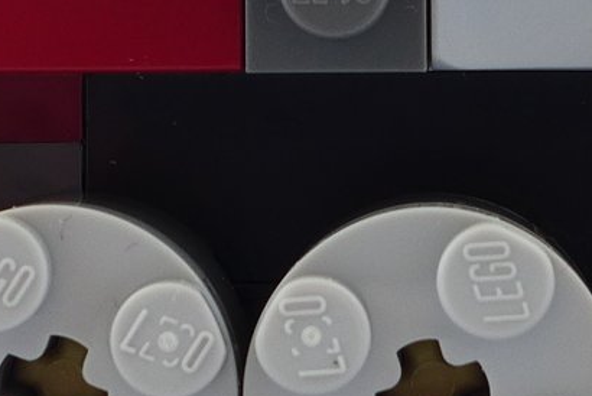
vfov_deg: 5.9
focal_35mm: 230
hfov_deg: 8.9
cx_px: 373
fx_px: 3785
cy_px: -107
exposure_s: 1/8
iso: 80
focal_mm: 9.8
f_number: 4.5
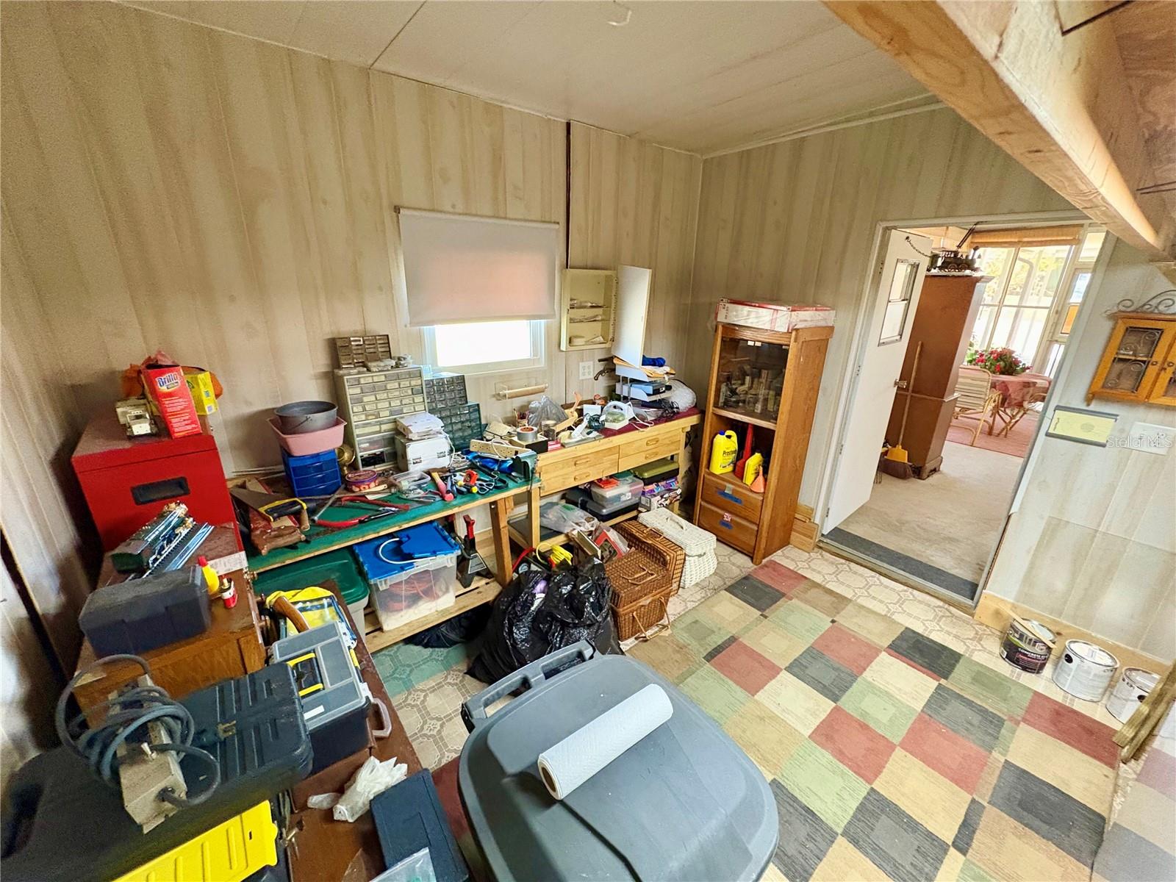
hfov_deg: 102.1
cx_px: 588
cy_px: 441
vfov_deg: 85.7
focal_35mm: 14
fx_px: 476
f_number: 2.2
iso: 800
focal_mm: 2.22
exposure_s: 1/60
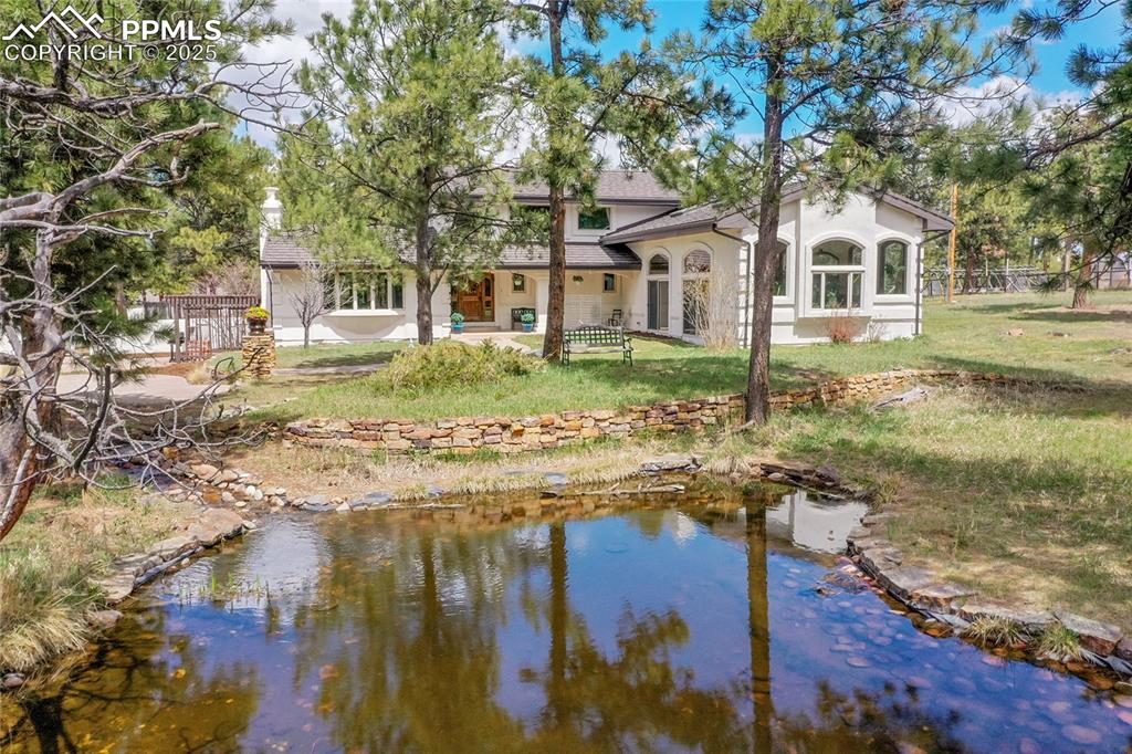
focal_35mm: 28
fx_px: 880
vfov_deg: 46.4
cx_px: 566
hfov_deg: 65.5
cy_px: 377
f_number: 7.1
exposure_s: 1/1250
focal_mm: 10.26
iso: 800
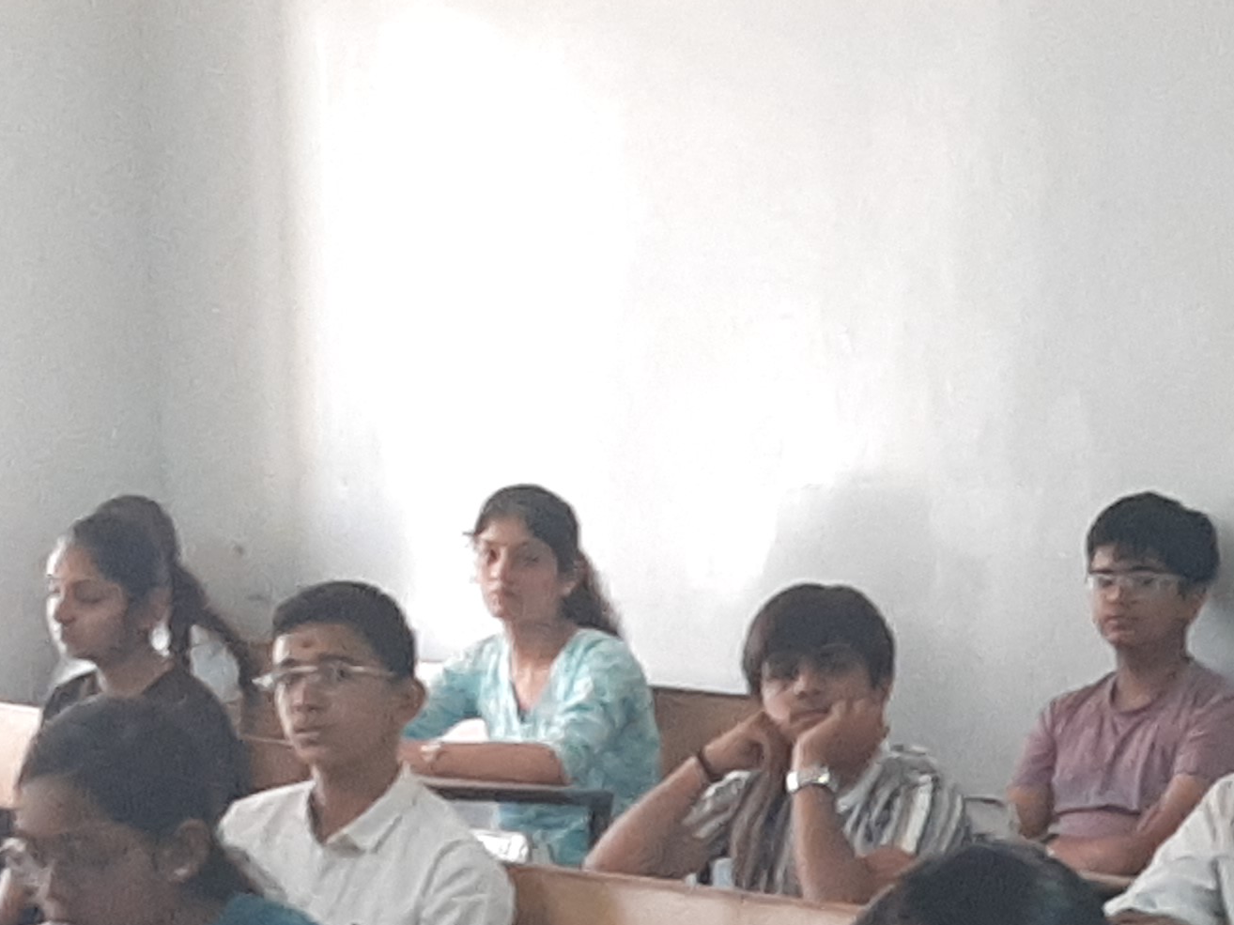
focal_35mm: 114
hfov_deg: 17.1
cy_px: 1405
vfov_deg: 12.3
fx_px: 4063
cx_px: 1060
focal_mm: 3.93
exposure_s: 1/50
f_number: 1.7
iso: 236
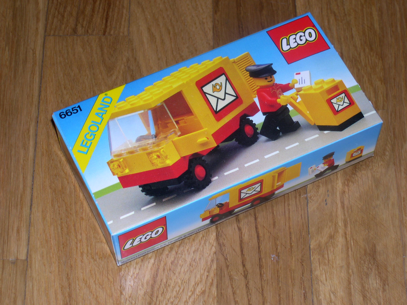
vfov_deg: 15.2
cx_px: 204
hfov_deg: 20.2
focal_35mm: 97
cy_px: 152
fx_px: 1140
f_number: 4.6
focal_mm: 20.5
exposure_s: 1/60
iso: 100
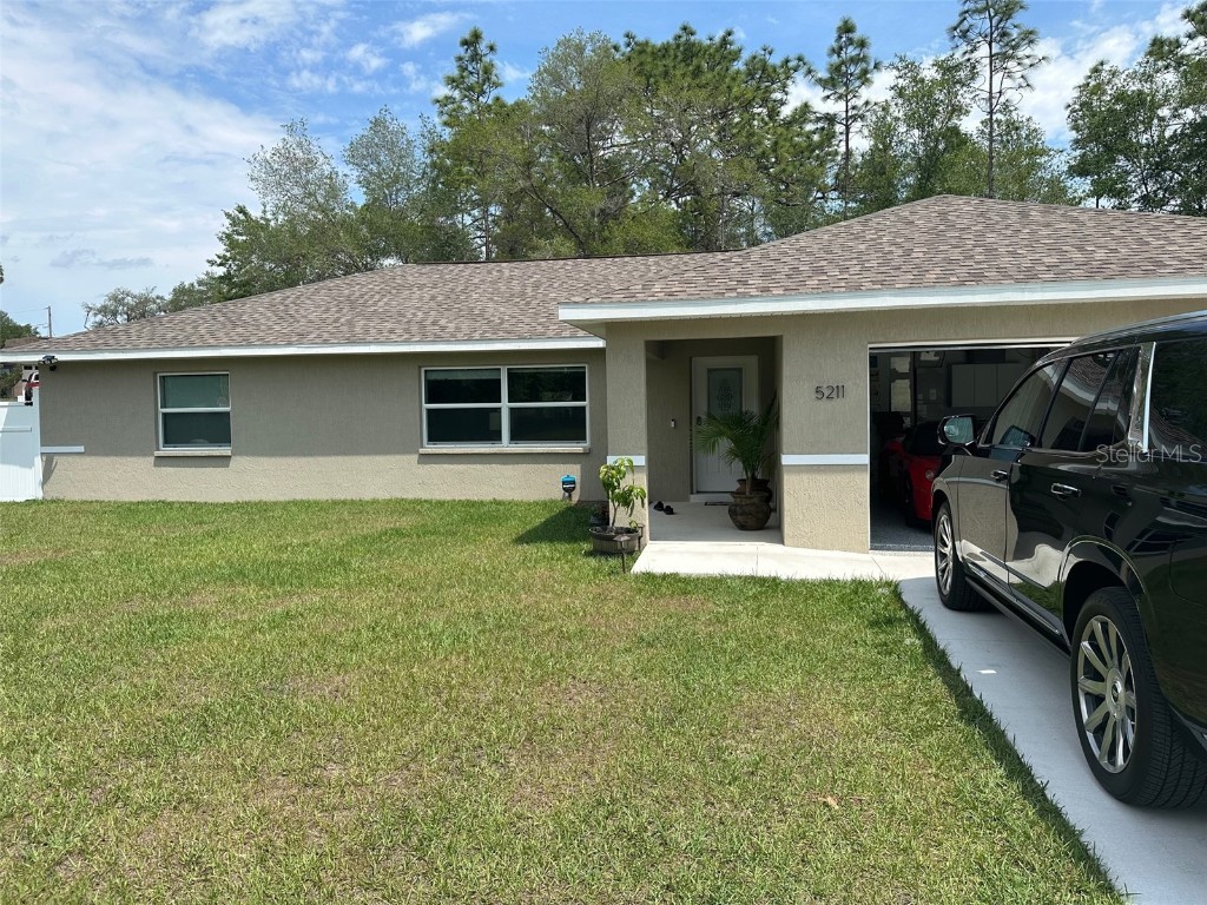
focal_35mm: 24
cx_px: 604
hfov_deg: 71.6
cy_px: 452
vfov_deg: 56.8
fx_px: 837
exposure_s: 1/3861
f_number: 1.78
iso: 80
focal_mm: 6.86
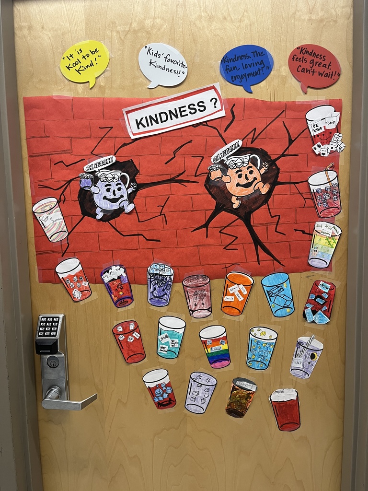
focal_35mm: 26
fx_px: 369
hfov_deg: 53.1
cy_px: 246
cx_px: 184
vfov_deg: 67.3
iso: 125
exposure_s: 1/60
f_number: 1.6
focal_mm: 5.1
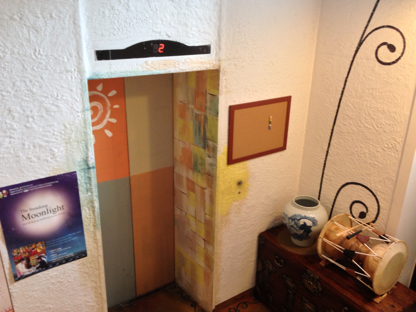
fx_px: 397
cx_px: 208
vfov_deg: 42.9
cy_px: 156
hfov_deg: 55.4
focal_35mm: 33
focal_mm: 4.13
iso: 200
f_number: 2.4
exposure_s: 1/20
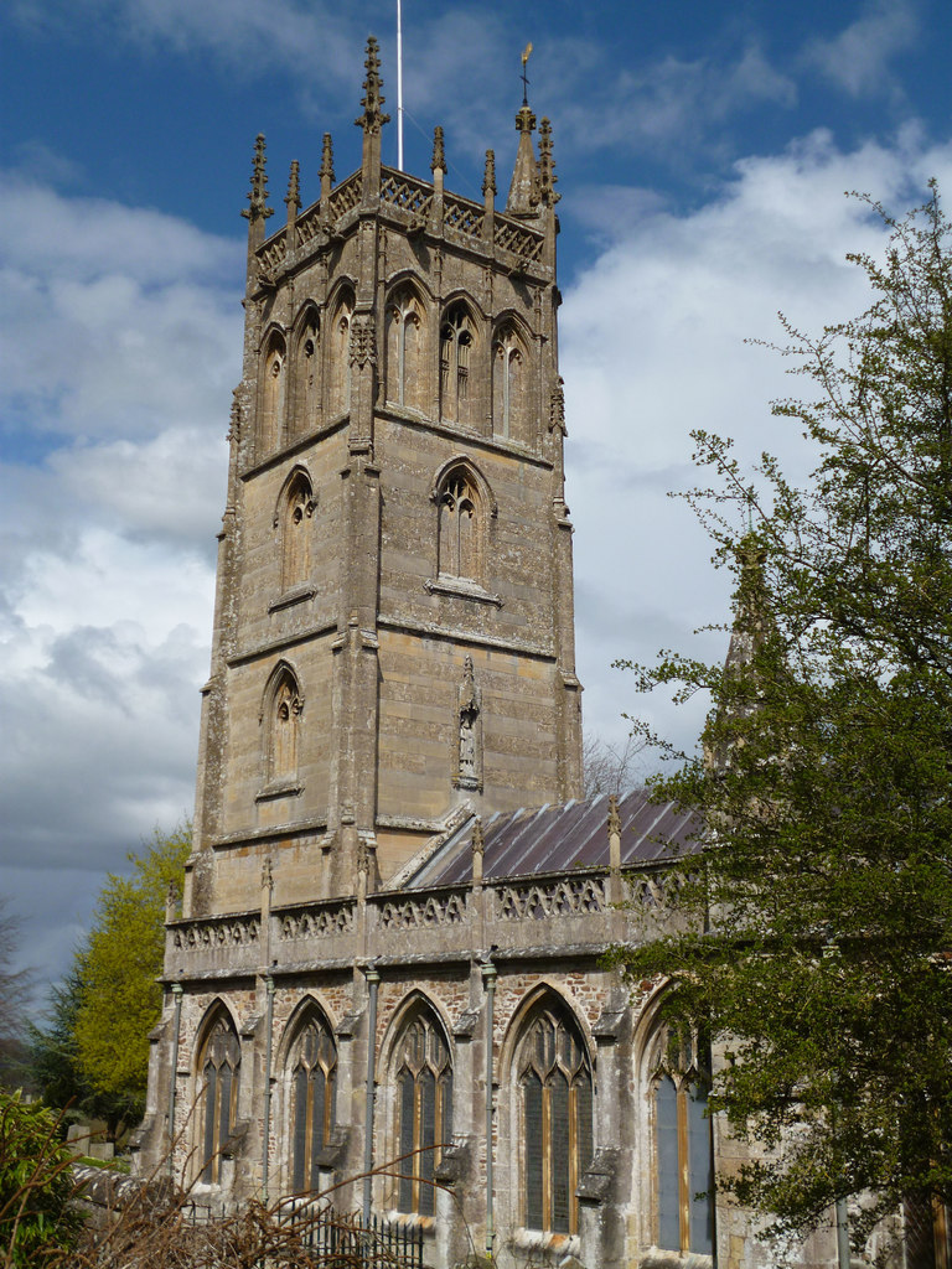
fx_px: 1613
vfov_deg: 42.9
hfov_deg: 32.9
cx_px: 476
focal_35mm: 44
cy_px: 634
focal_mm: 7.9
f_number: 11
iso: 100
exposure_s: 1/160
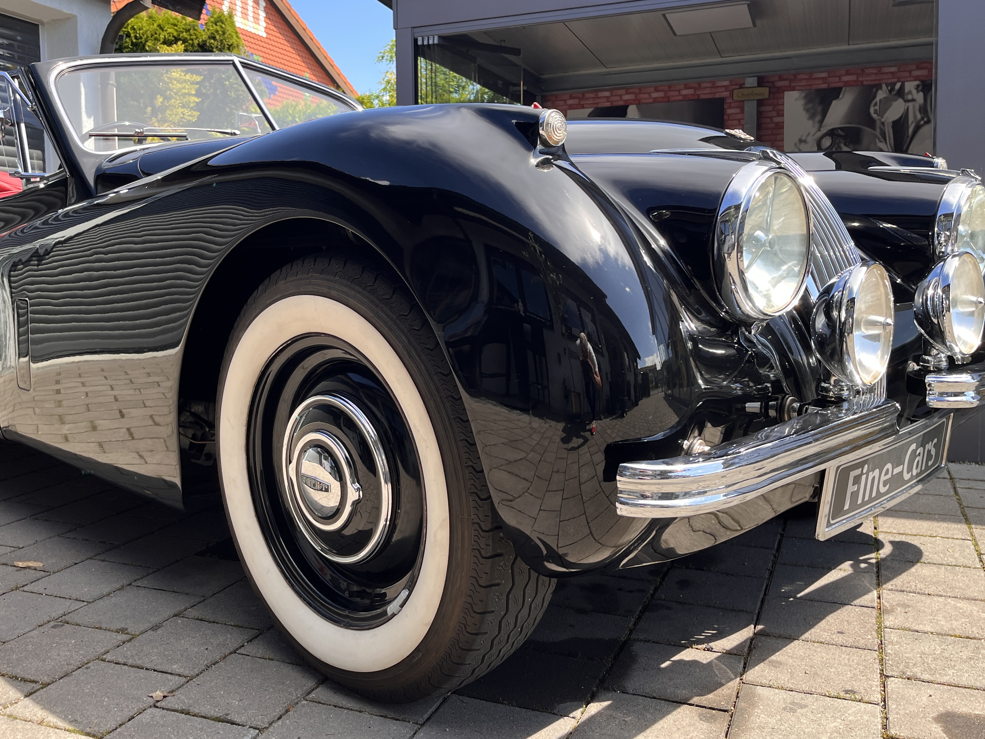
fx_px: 939
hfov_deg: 55.3
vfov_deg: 42.9
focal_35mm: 33
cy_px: 328
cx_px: 444
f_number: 1.6
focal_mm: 5.1
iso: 50
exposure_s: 1/532
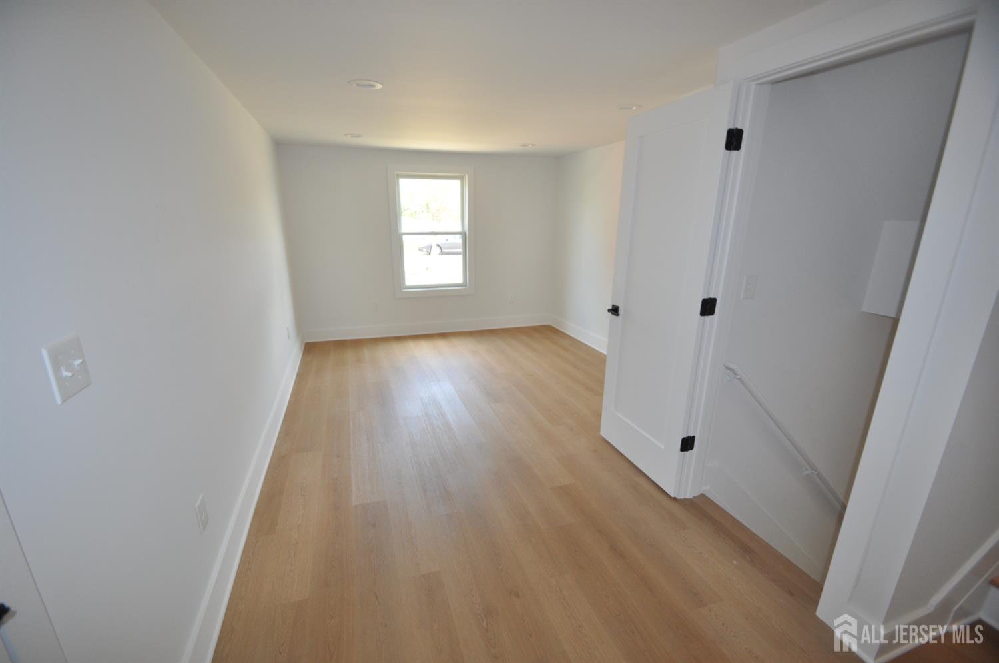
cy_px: 332
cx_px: 500
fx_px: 416
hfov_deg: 100.5
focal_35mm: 15
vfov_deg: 77.1
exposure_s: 1/125
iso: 400
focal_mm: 10
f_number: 3.5
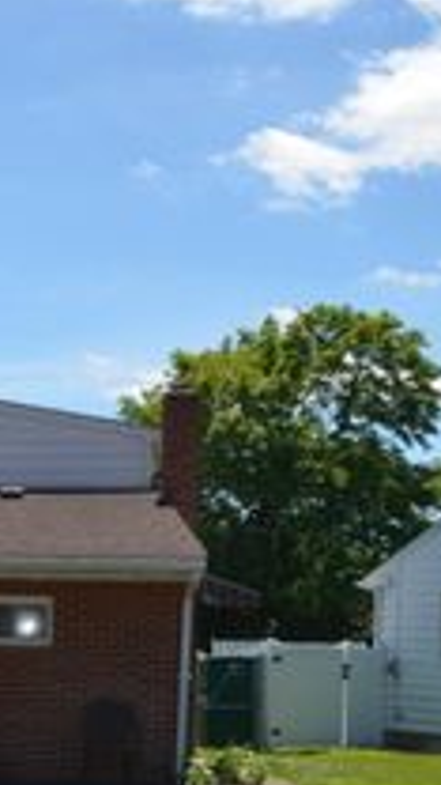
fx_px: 1414
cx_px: -268
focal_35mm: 68
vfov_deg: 30.4
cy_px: 610
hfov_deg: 15.9
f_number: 9
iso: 100
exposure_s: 1/200
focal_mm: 18
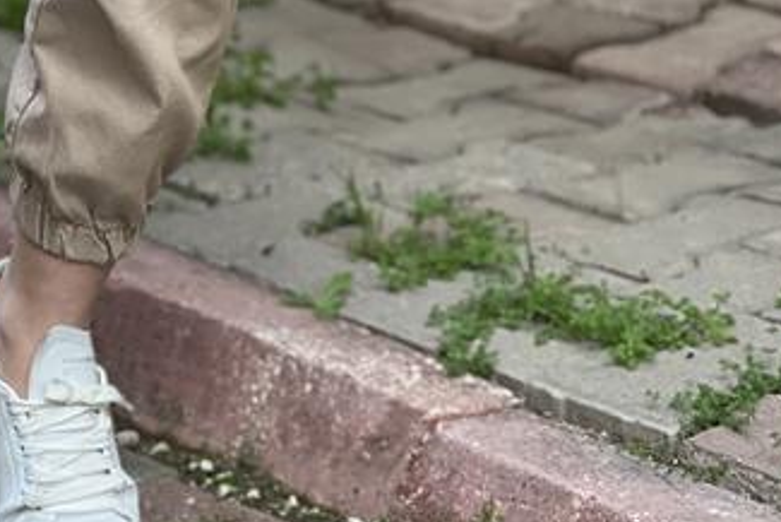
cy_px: -161
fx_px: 4275
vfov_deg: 6.9
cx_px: 111
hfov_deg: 10.4
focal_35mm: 197
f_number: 2.8
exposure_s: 1/121
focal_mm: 9
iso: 125
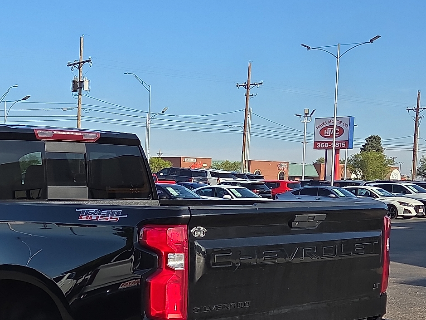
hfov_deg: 29.9
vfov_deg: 23.0
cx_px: 76
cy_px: 252
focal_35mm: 63
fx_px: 775
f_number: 1.8
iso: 25
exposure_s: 1/1111
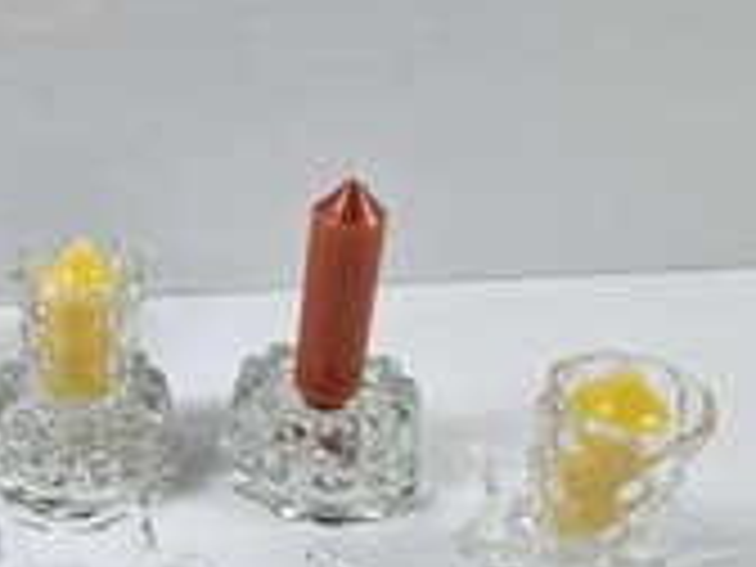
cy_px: 412
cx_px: 106
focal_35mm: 47
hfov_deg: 38.2
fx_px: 1026
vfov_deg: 30.5
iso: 100
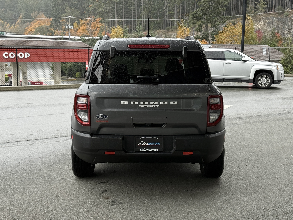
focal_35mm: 48
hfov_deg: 39.7
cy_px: 110
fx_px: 406
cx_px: 146
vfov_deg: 30.3
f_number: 1.78
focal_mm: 6.76
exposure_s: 1/384
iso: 80
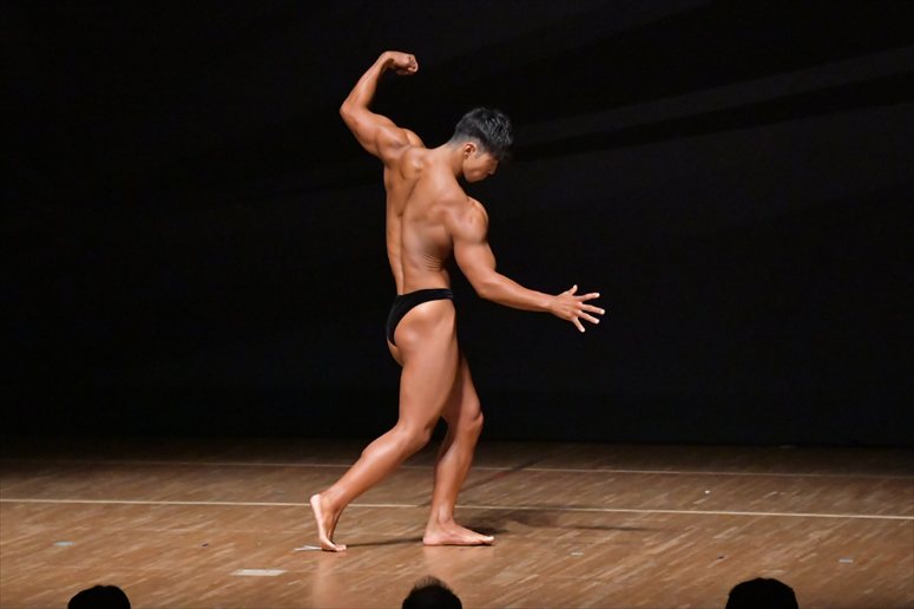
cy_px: 304
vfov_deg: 5.7
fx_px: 6090
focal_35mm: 240
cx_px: 457
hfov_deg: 8.6
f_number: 5.6
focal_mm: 160
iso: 12800
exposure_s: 1/400
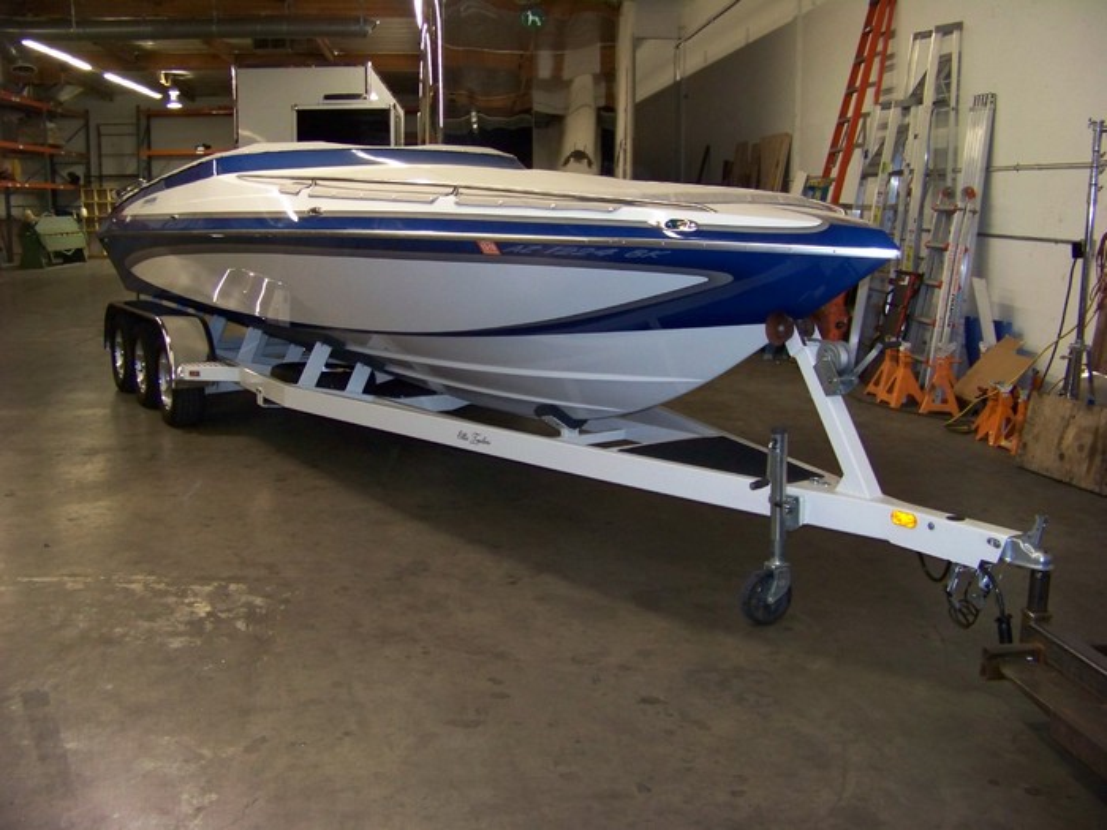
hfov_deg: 51.4
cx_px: 554
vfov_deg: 39.7
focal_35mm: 36
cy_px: 415
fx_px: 1151
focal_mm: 5.85
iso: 200
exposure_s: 1/30
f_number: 2.8
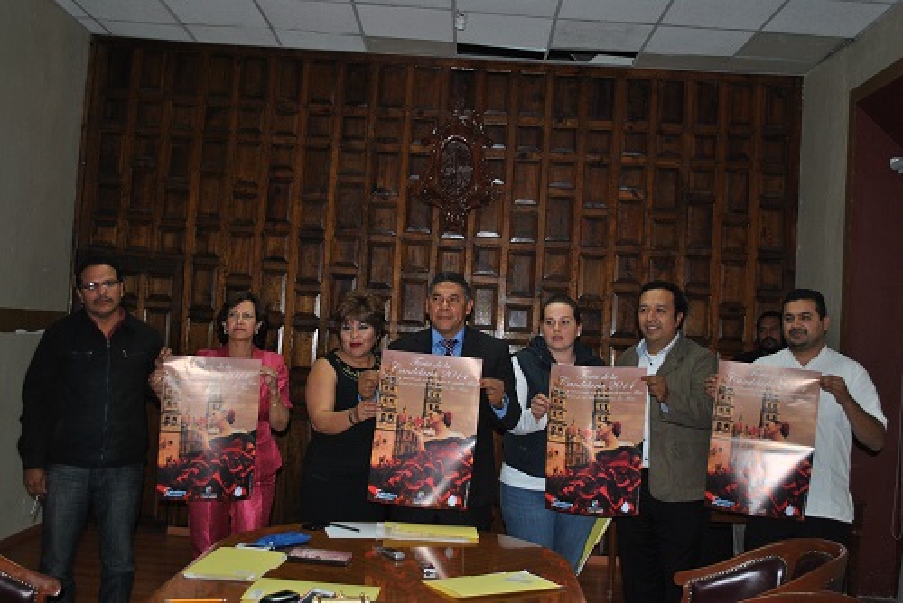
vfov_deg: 34.3
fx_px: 979
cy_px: 302
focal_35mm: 39
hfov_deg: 49.5
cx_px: 452
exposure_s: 1/60
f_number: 4.2
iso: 200
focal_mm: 26
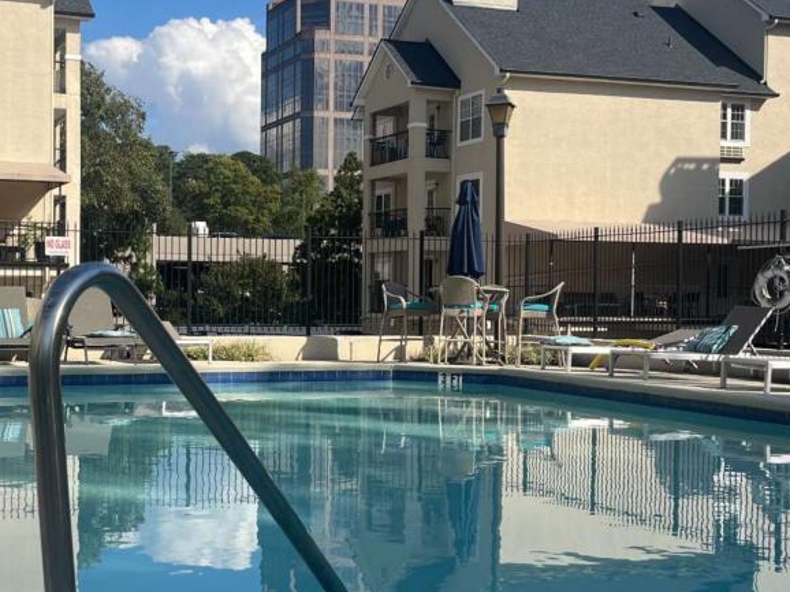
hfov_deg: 35.1
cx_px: 250
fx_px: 1232
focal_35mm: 54
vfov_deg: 27.0
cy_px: 317
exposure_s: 1/4149
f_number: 1.6
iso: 50
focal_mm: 5.1
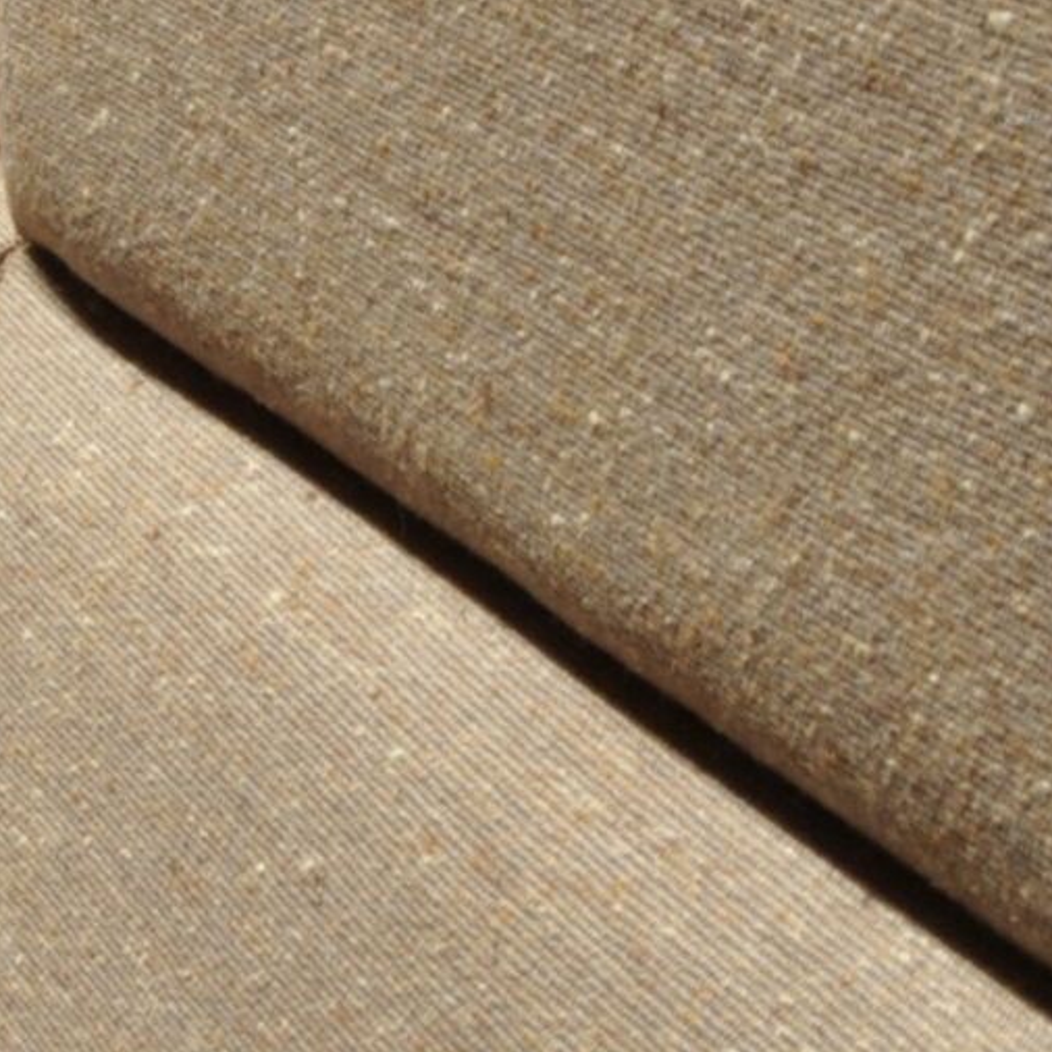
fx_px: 3988
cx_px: -1106
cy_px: -636
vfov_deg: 13.9
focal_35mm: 116
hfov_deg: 12.9
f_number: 16
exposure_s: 2.5
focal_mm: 18
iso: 200
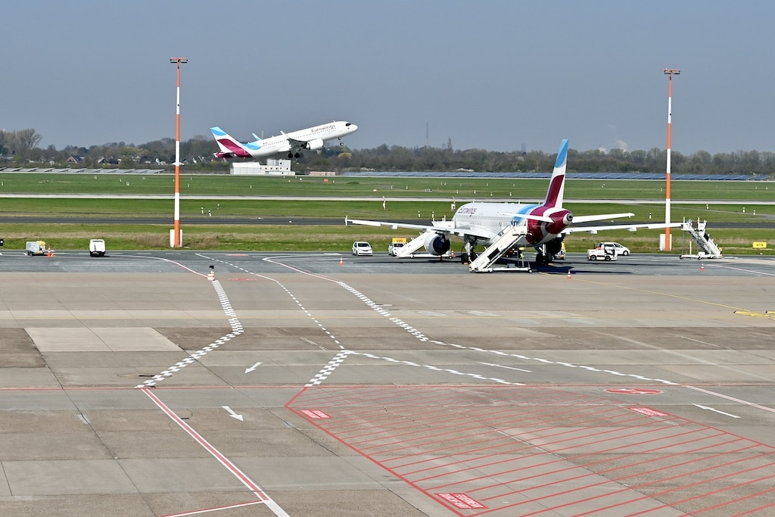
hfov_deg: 28.8
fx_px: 1507
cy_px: 258
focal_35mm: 70
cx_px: 388
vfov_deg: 19.5
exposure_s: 1/500
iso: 250
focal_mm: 70
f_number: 13
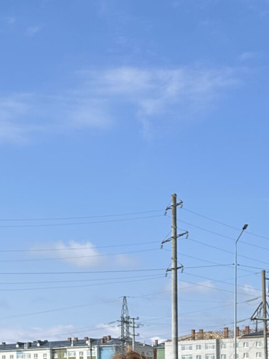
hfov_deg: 15.9
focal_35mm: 93
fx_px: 965
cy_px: 388
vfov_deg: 20.2
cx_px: 141
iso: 80
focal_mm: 6.86
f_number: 1.78
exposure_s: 1/2967
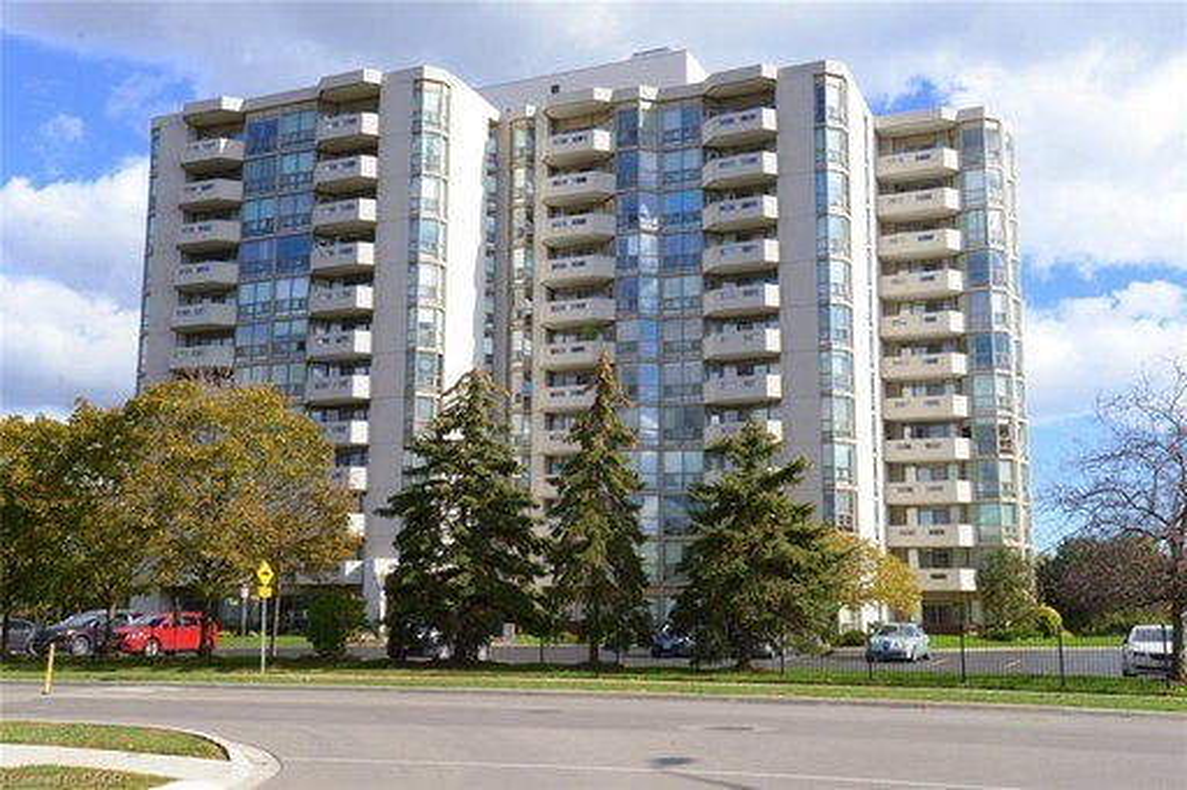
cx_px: 594
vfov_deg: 37.8
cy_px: 395
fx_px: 1154
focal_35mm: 35
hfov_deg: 54.4
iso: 1000
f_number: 13
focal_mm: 35
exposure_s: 1/640
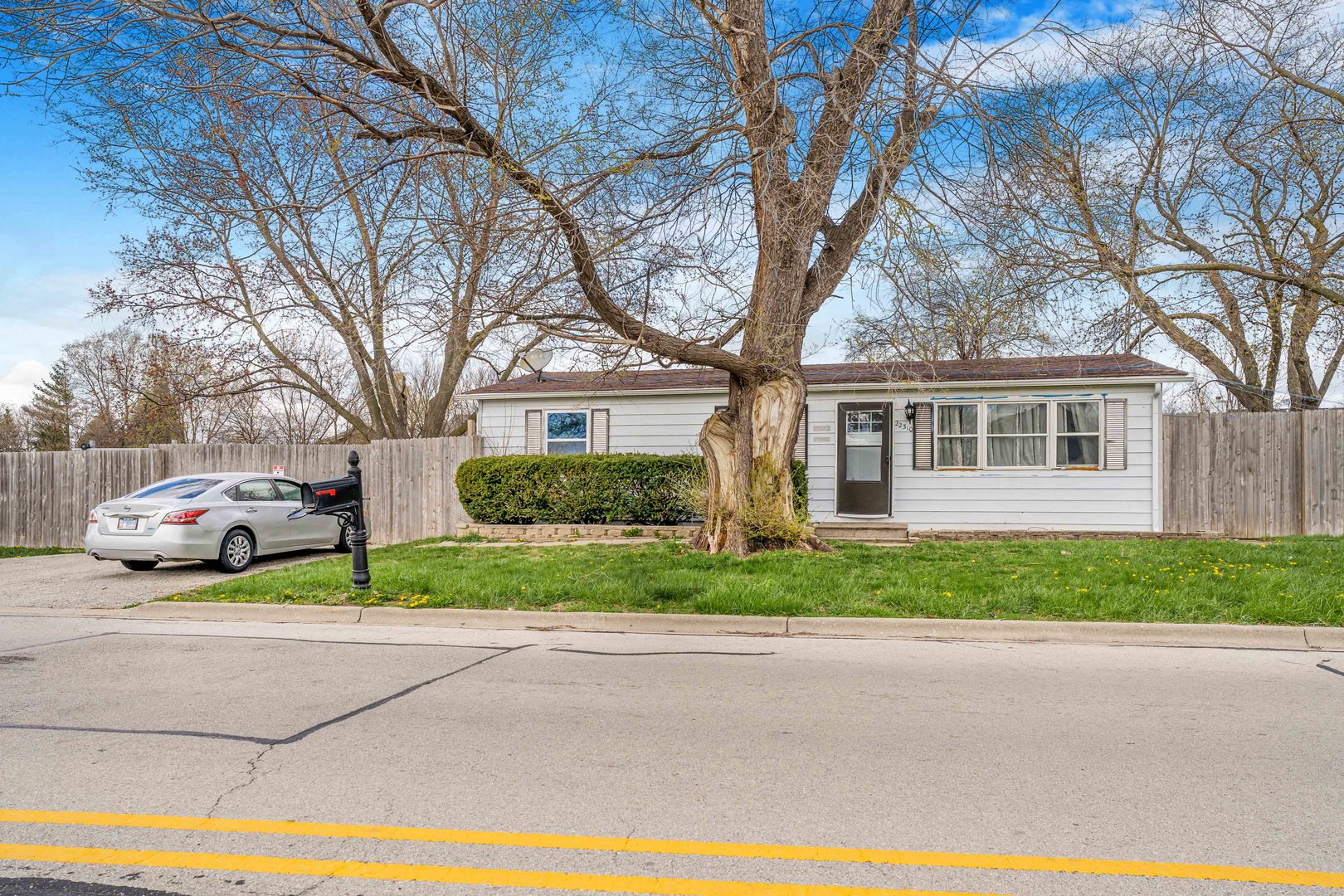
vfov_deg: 55.1
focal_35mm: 23
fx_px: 859
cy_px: 448
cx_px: 672
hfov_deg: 76.1
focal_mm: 23
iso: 320
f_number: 9
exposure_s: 1/320
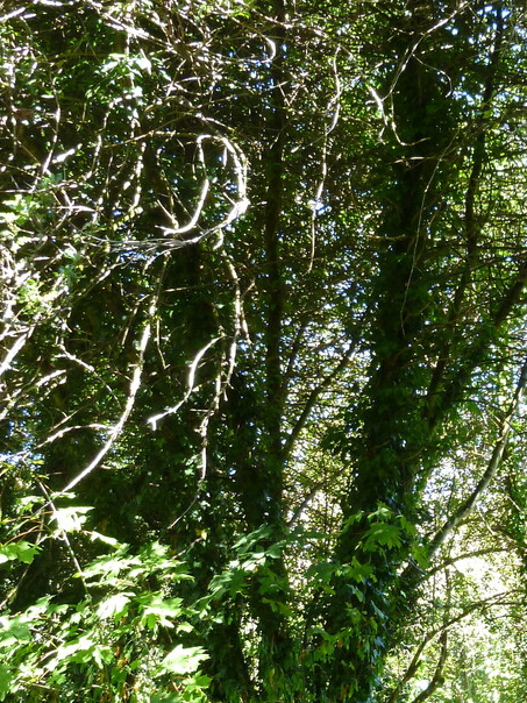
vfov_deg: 35.6
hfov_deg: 26.3
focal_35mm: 53
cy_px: 497
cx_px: 510
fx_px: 1076
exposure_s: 1/30
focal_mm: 4.5
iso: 125
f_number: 3.3
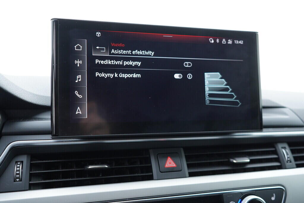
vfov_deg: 36.9
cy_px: 102
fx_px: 304
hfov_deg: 53.1
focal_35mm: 36
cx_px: 152
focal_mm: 24
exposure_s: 1/40
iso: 250
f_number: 2.8
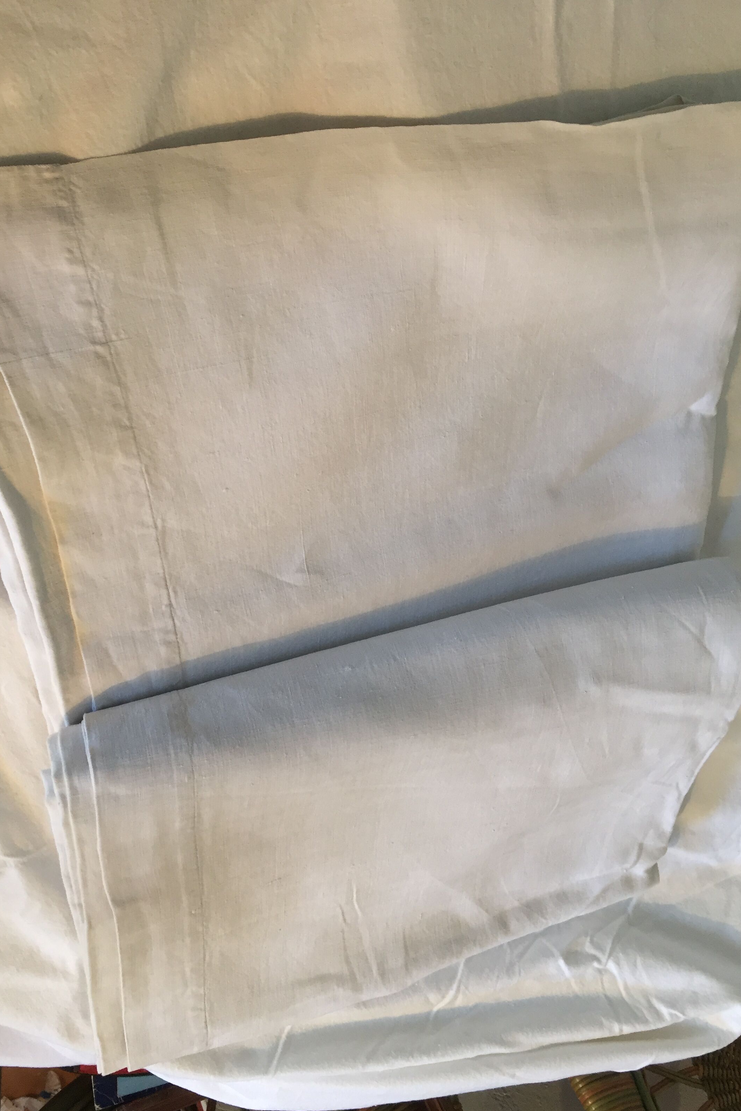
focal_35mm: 31
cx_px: 375
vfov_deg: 60.3
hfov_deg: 42.3
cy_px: 570
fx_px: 957
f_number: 2.2
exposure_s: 1/33
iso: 100
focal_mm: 4.15
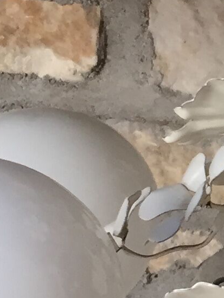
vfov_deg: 11.5
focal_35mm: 172
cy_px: 125
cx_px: 537
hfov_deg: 8.0
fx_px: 1483
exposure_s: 1/33
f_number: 2.2
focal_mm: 4.15
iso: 40
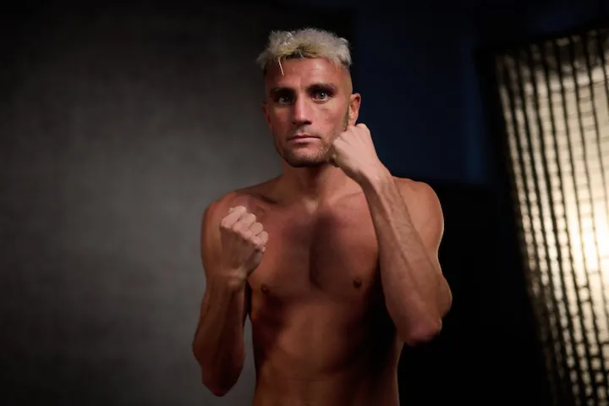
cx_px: 304
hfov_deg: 39.6
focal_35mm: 50
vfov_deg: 27.0
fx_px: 846
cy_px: 203
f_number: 1.2
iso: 640
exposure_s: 1/400
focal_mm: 50
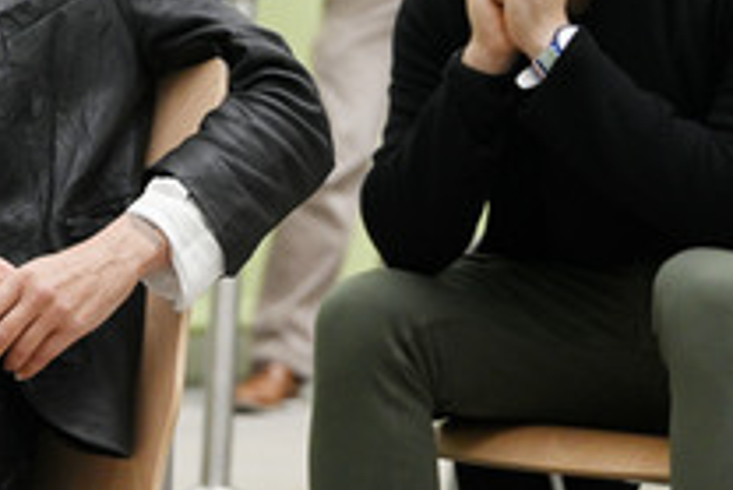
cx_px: 185
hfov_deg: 7.8
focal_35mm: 264
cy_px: -32
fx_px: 5379
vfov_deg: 5.2
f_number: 5.6
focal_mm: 122
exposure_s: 1/320
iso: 4000
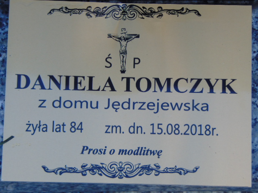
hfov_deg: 14.8
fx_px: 991
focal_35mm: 133
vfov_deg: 11.1
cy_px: 96
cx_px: 129
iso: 80
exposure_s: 1/250
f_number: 4
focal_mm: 23.9
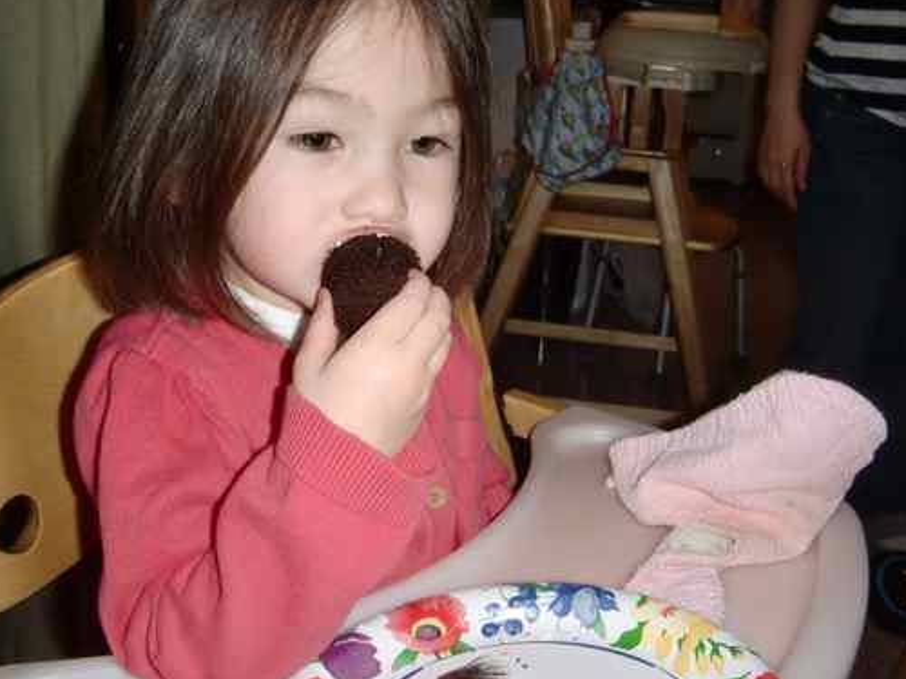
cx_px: 475
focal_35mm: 41
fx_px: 1073
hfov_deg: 45.8
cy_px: 327
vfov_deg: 35.1
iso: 125
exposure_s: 1/40
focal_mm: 6.66
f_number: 3.9
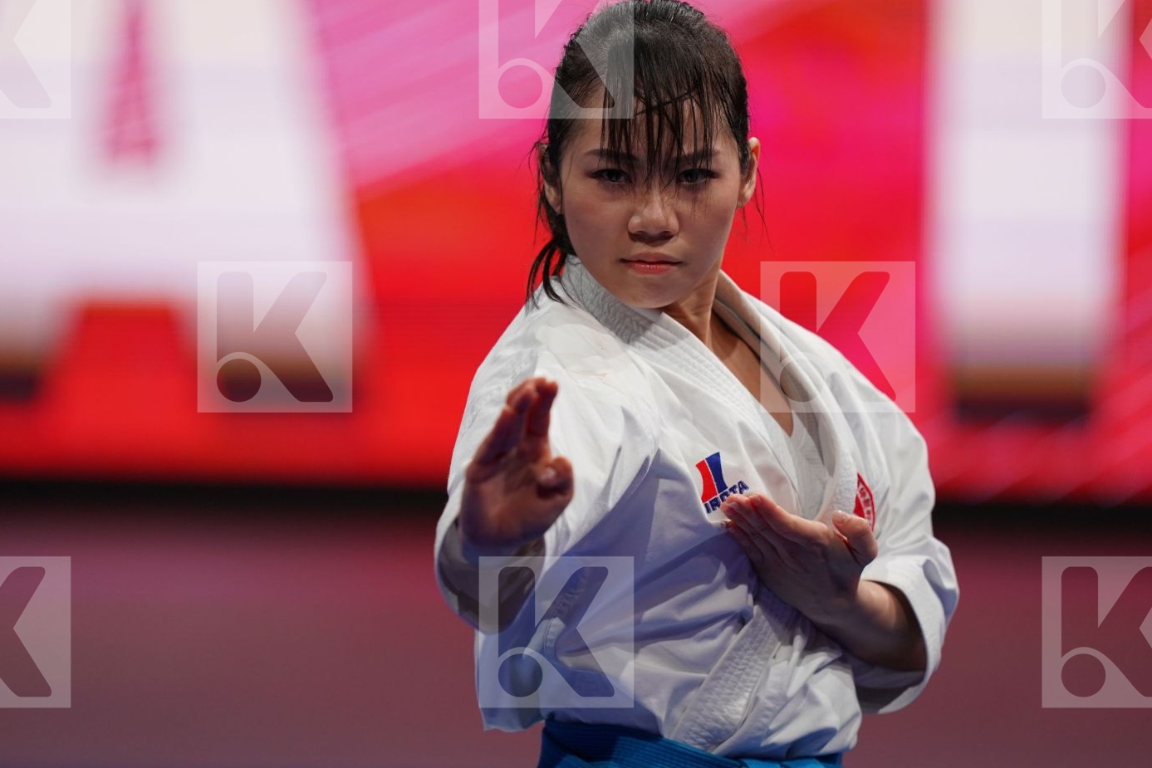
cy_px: 337
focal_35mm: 519
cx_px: 556
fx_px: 16609
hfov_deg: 4.0
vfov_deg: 2.6
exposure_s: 1/500
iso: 1000
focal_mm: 400
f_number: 2.8
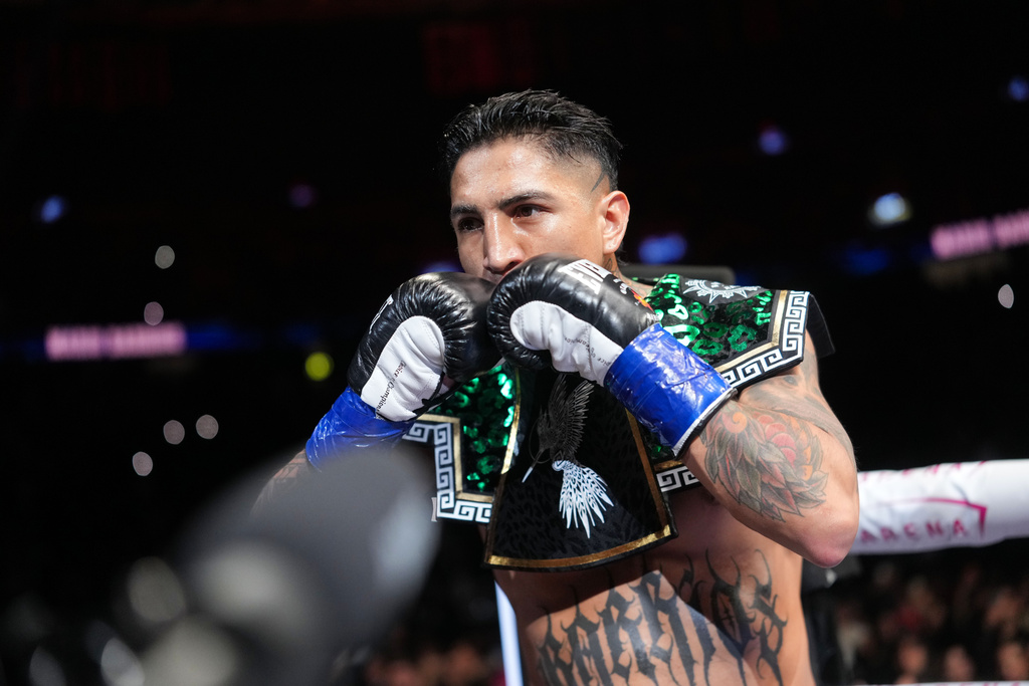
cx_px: 514
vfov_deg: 27.0
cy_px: 343
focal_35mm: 50
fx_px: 1429
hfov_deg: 39.6
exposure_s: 1/2000
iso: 2500
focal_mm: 50
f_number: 2
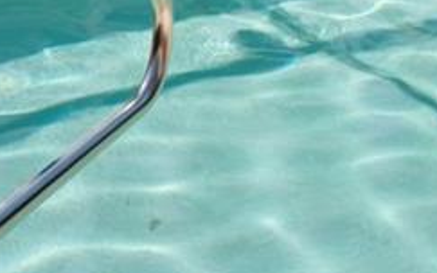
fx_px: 1120
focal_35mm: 94
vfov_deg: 11.7
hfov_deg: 21.7
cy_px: -351
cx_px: 374
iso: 250
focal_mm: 14
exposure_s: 1/125
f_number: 6.3
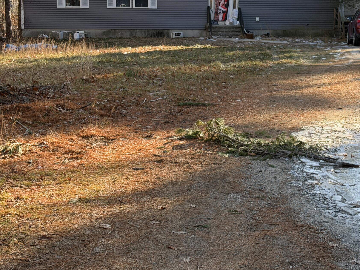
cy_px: 70
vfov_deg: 17.1
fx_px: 895
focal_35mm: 86
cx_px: 229
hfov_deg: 22.7
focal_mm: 6.76
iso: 80
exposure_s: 1/687
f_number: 1.78
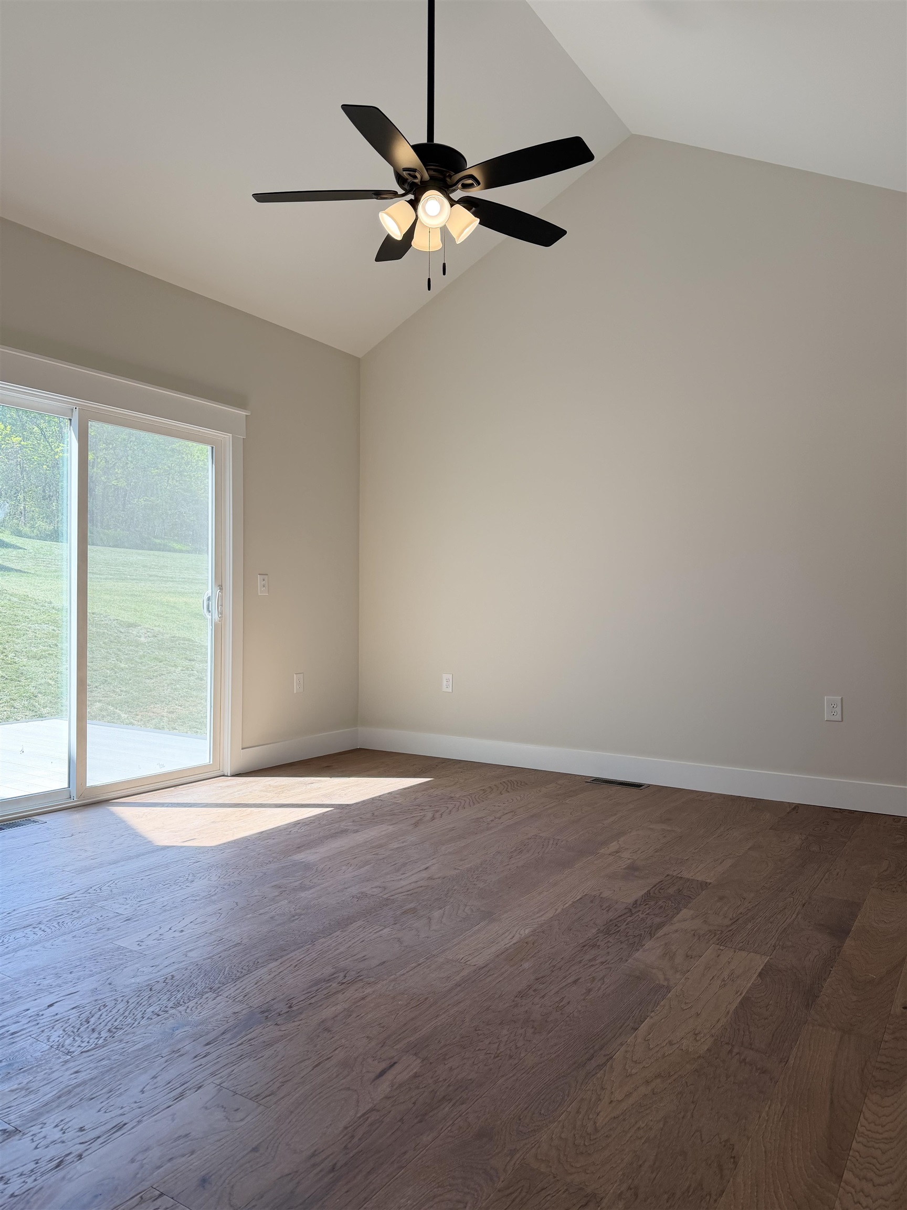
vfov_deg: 71.6
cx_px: 454
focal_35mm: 24
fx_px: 838
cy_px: 605
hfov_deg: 56.8
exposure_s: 1/318
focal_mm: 6.76
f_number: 1.78
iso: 100
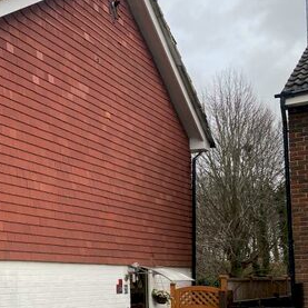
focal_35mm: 58
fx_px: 584
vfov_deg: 29.1
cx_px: -46
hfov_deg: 26.7
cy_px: 234
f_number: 1.8
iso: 32
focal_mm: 4.25
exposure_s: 1/376
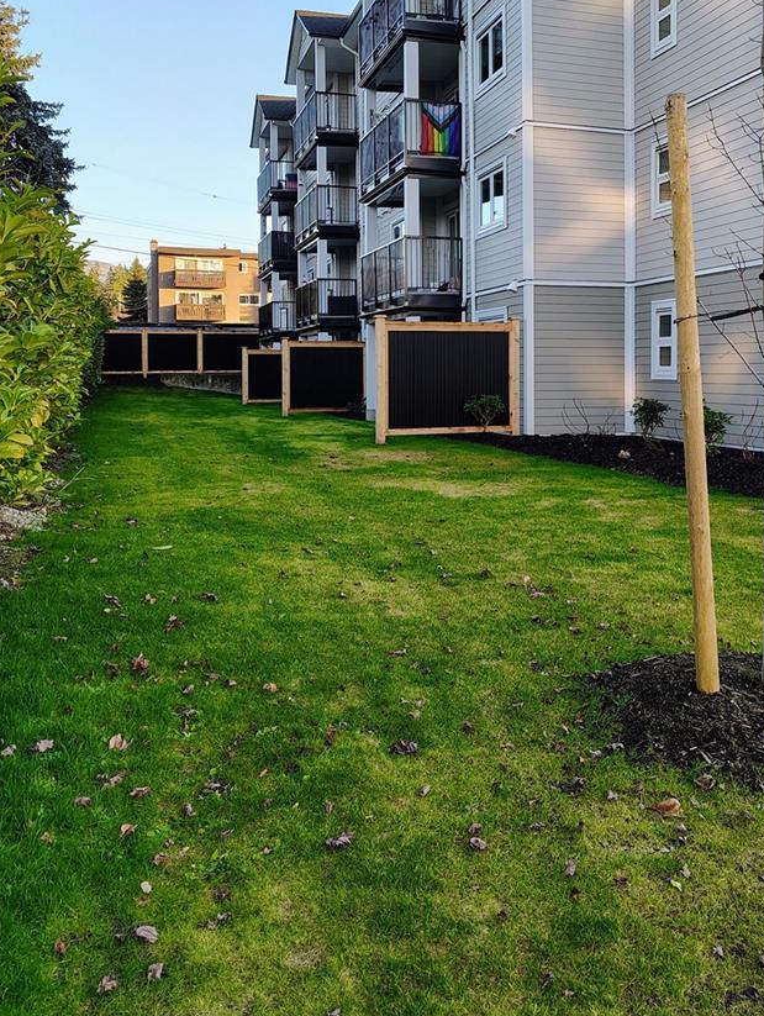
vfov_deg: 52.0
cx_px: 518
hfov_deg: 40.2
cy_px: 374
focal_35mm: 35
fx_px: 1028
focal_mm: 5.56
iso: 134
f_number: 1.8
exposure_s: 1/120
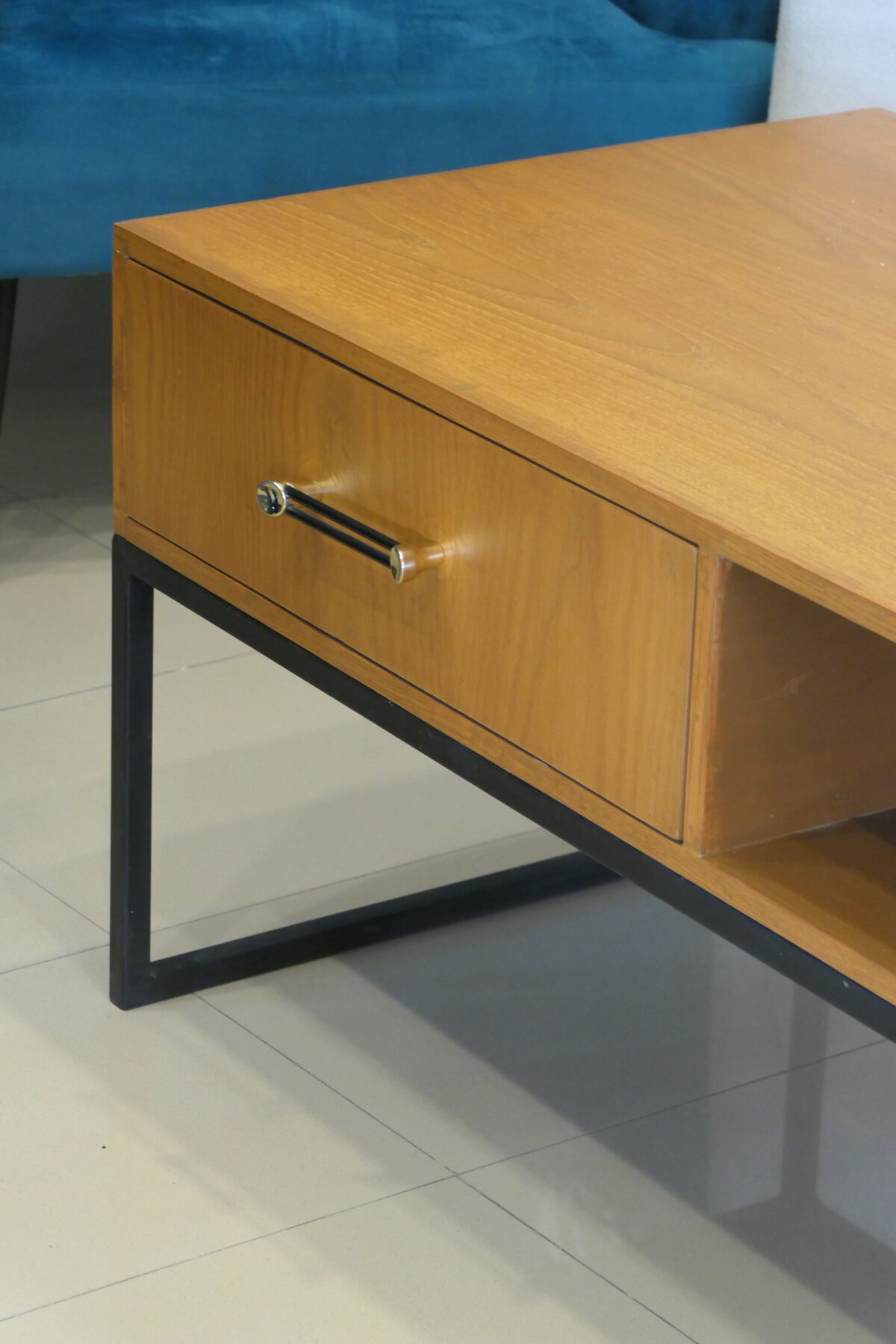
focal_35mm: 116
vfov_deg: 17.6
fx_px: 4330
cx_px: 448
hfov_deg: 11.8
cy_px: 672
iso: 1600
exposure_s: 1/25
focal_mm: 42.2
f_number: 4.2
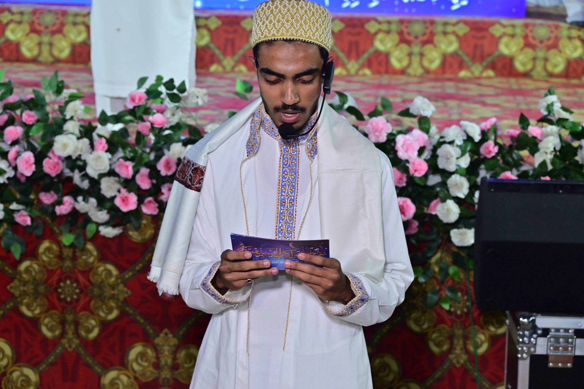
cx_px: 292
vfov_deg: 13.4
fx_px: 1655
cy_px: 194
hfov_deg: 20.0
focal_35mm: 102
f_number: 8
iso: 1000
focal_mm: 102
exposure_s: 1/125
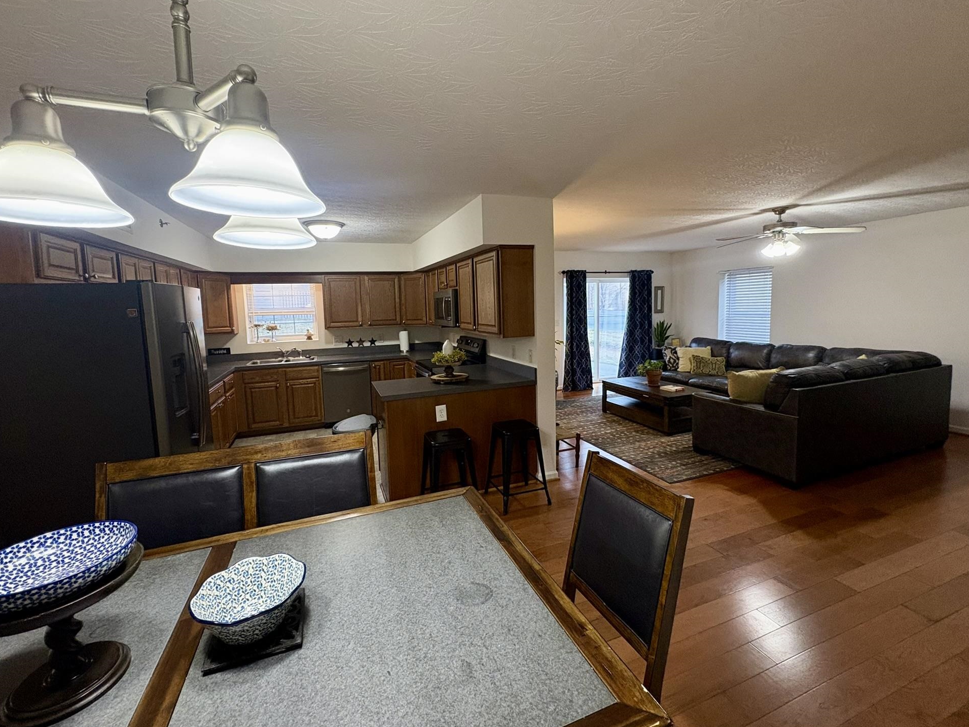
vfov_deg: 81.7
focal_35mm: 15
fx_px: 420
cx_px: 481
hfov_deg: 98.2
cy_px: 343
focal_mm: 2.22
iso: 500
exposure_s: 1/60
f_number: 2.2
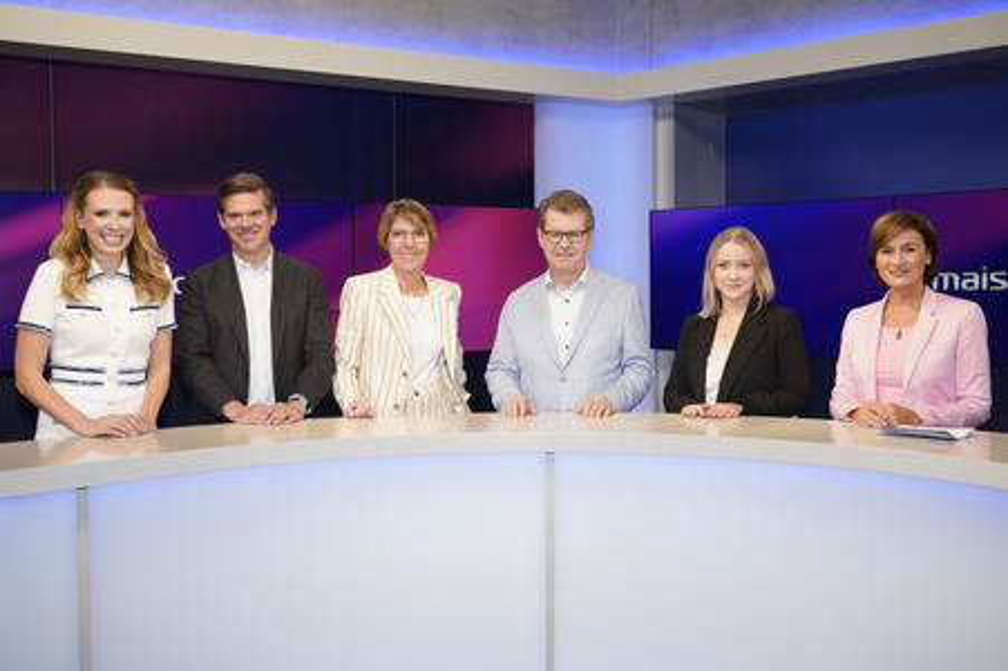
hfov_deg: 54.5
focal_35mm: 35
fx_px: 979
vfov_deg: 37.8
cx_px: 504
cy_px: 336
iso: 2000
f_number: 5.6
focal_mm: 35
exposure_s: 1/125
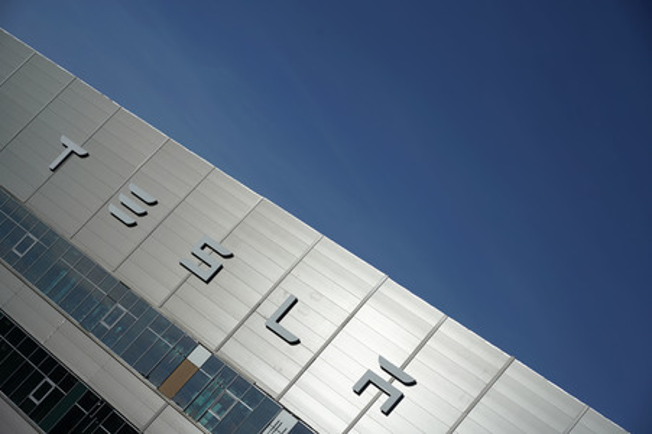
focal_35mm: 69
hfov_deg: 29.3
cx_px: 326
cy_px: 217
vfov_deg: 19.7
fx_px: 1249
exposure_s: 1/500
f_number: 8
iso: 100
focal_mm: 69
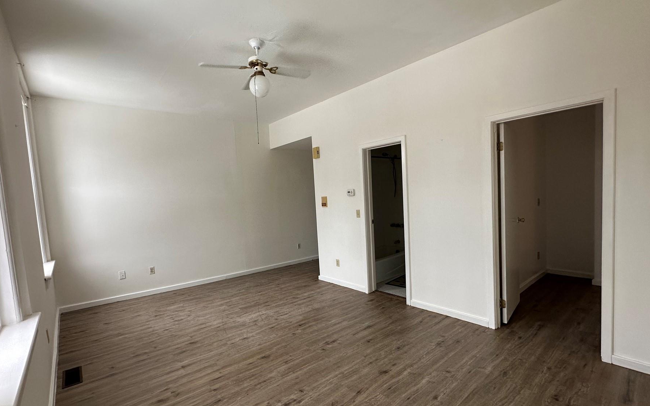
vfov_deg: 67.9
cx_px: 312
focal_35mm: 17
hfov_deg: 94.3
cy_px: 215
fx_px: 301
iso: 100
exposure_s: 1/99
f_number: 2.2
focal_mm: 2.22
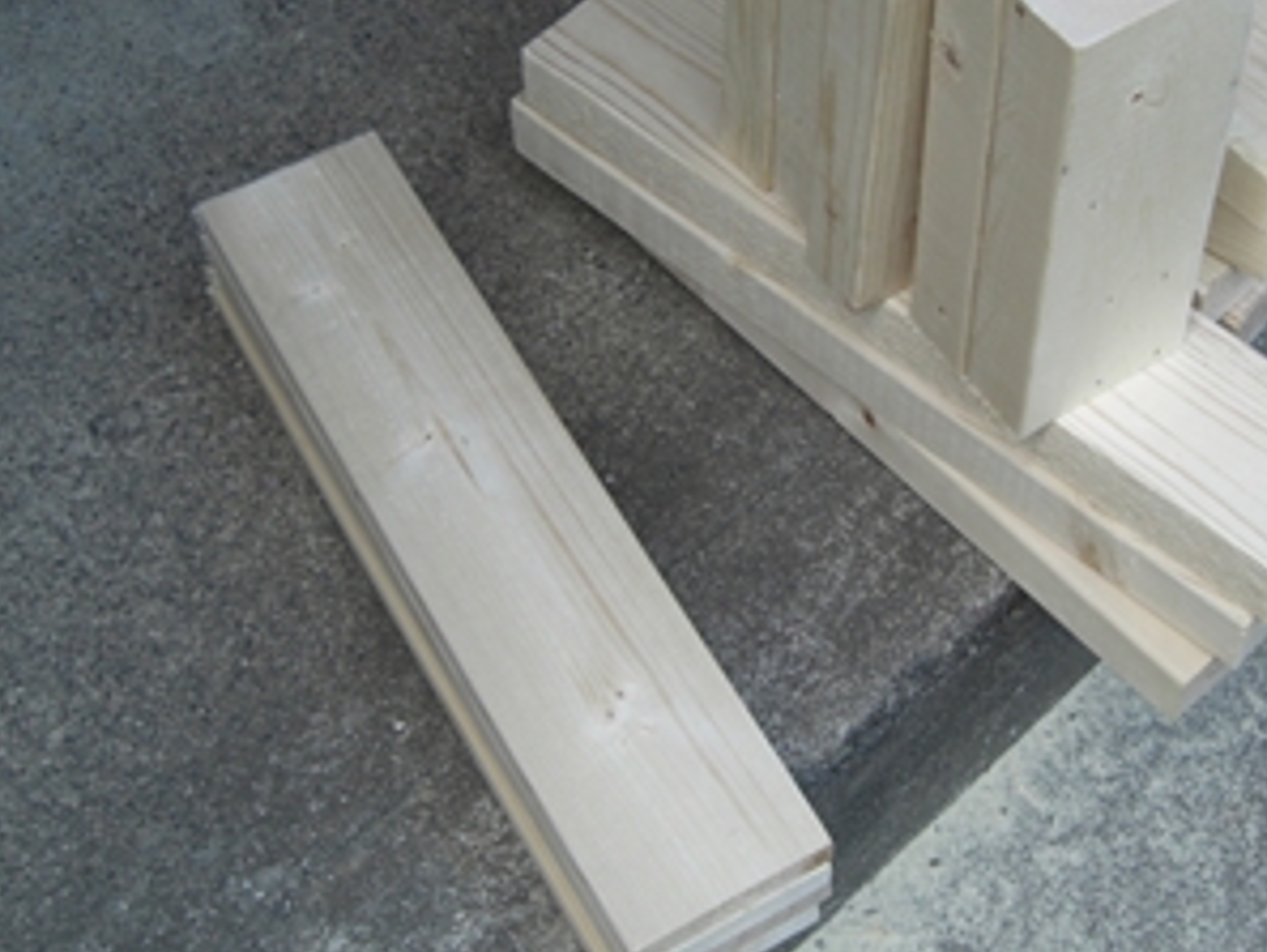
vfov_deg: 22.8
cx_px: 875
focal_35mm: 64
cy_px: 314
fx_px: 2343
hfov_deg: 30.0
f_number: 2.8
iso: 80
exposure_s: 1/160
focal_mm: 7.9
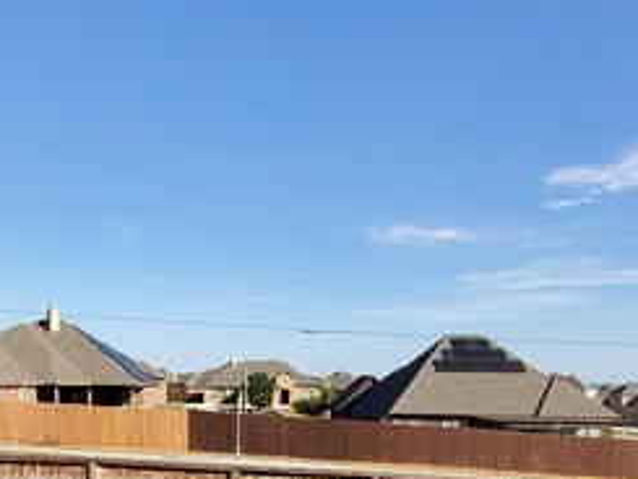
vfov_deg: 37.5
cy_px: 476
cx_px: 268
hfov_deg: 53.7
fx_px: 627
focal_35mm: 34
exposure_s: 1/1093
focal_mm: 1.13
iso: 50
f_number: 2.2
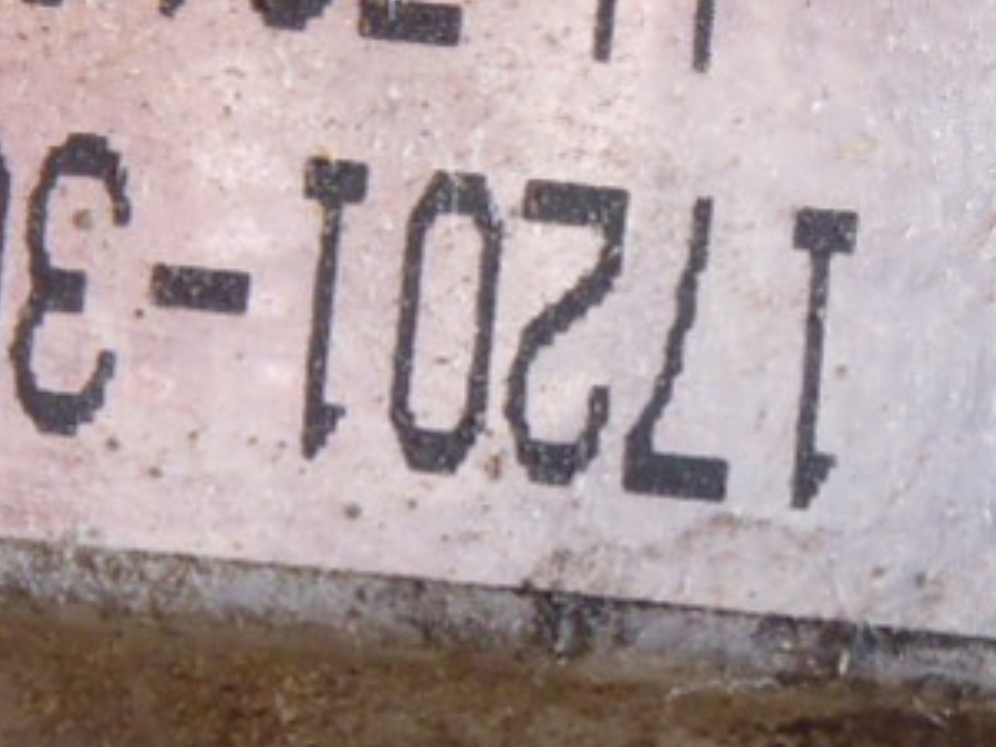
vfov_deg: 9.4
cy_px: 611
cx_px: 352
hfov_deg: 12.5
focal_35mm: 158
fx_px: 4546
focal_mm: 6.64
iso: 200
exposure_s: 1/13
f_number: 4.7
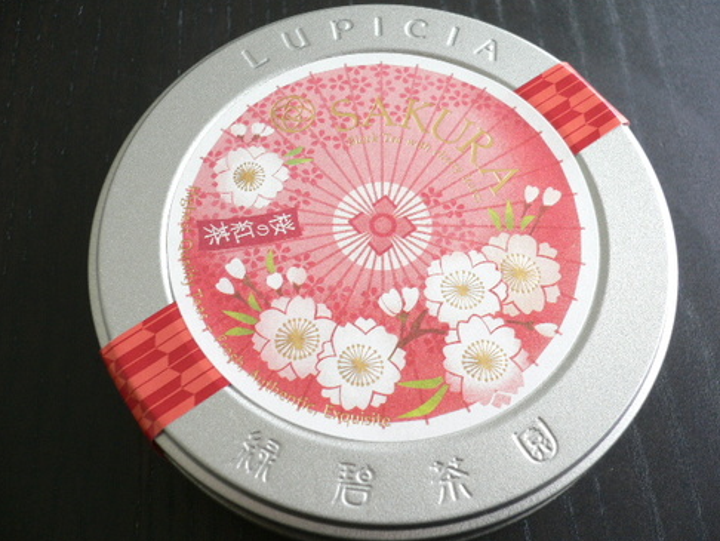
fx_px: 749
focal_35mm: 36
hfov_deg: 51.3
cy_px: 269
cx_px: 361
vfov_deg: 39.7
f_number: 2.8
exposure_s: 1/25
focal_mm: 5.8
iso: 100
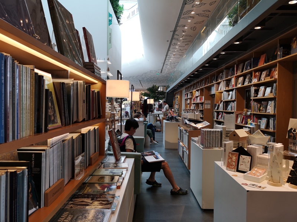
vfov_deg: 51.4
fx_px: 232
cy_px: 111
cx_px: 148
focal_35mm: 27
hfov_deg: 65.3
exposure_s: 1/50
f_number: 1.8
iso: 50
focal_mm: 3.95
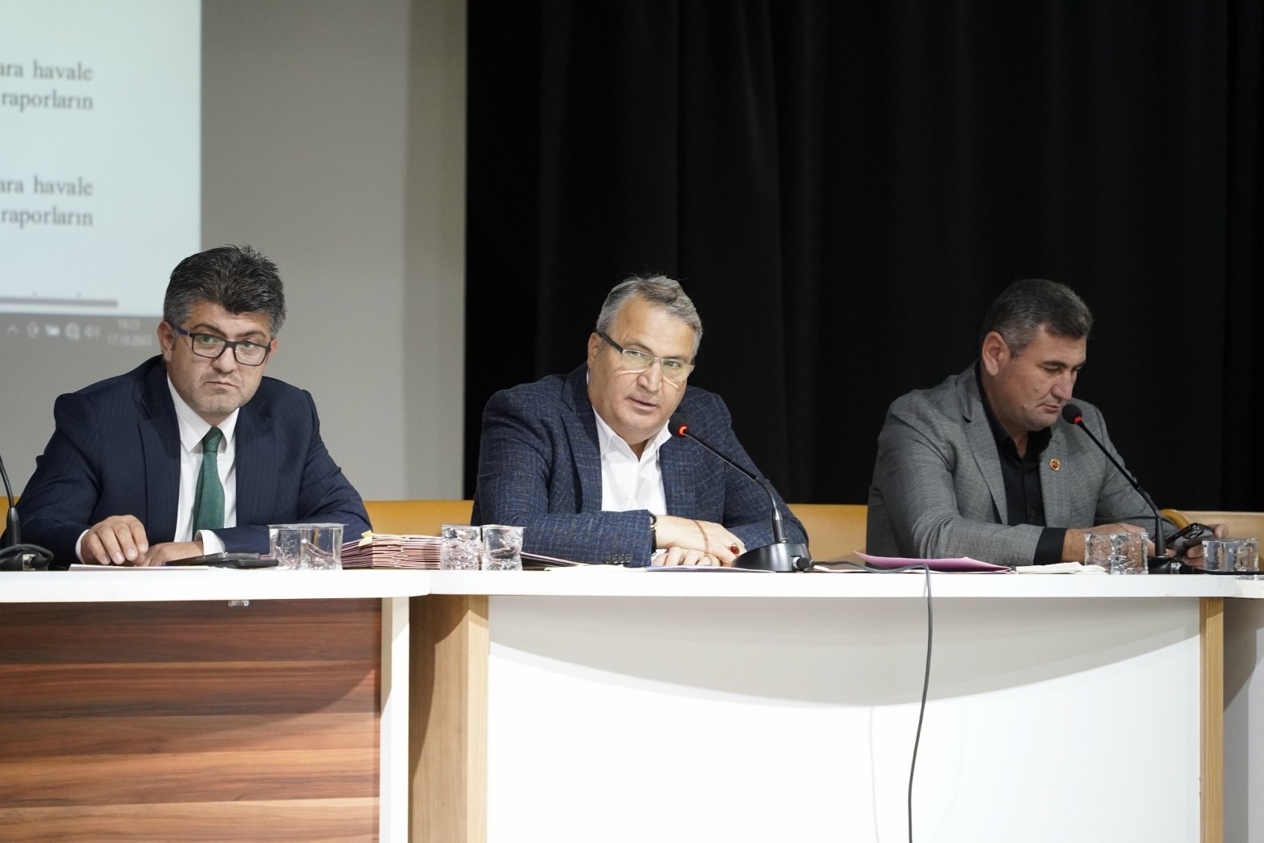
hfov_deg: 15.1
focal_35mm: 136
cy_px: 422
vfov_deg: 10.1
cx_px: 632
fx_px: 4775
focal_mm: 136
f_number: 5
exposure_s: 1/100
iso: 6400
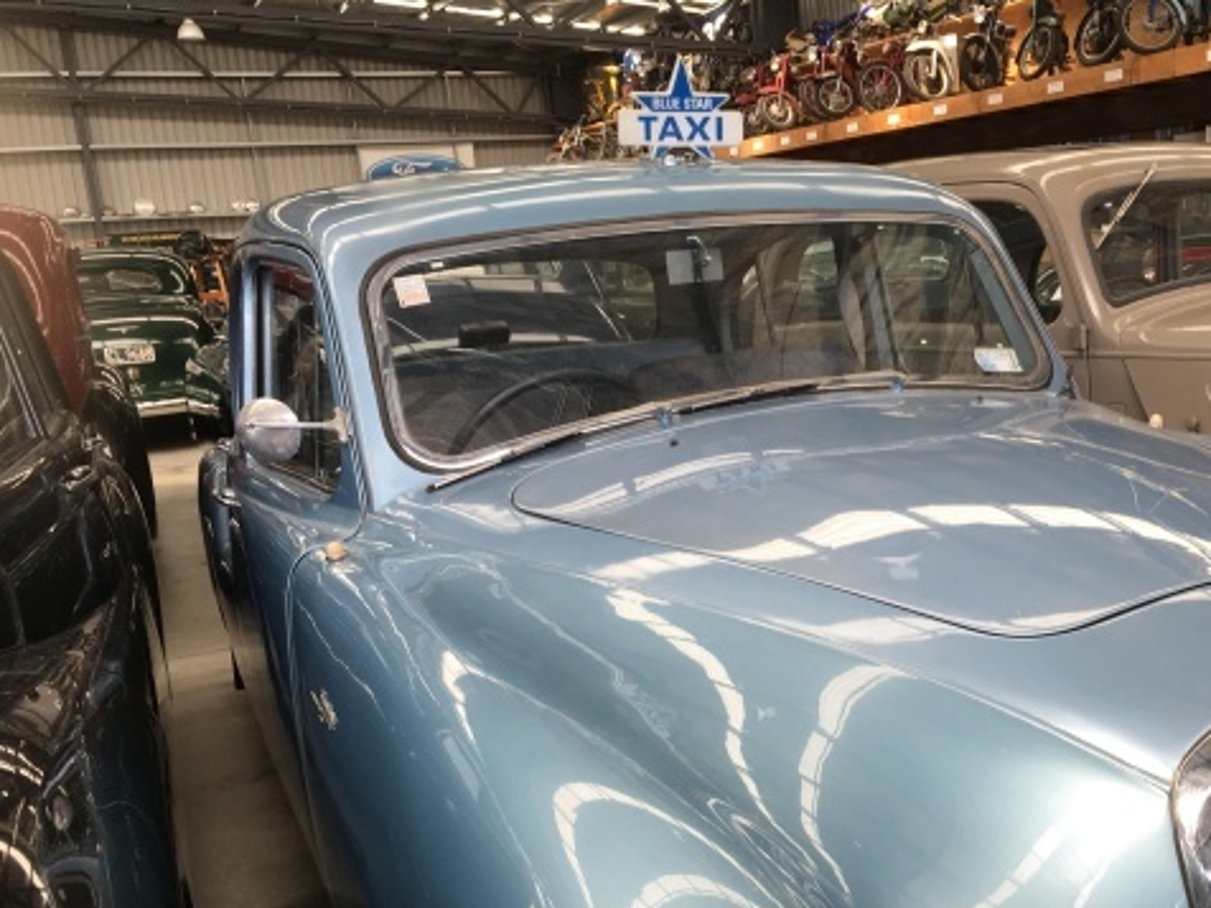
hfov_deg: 47.2
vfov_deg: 36.6
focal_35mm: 39
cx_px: 796
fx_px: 1364
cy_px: 580
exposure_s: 1/50
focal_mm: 4.15
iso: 25
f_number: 2.2
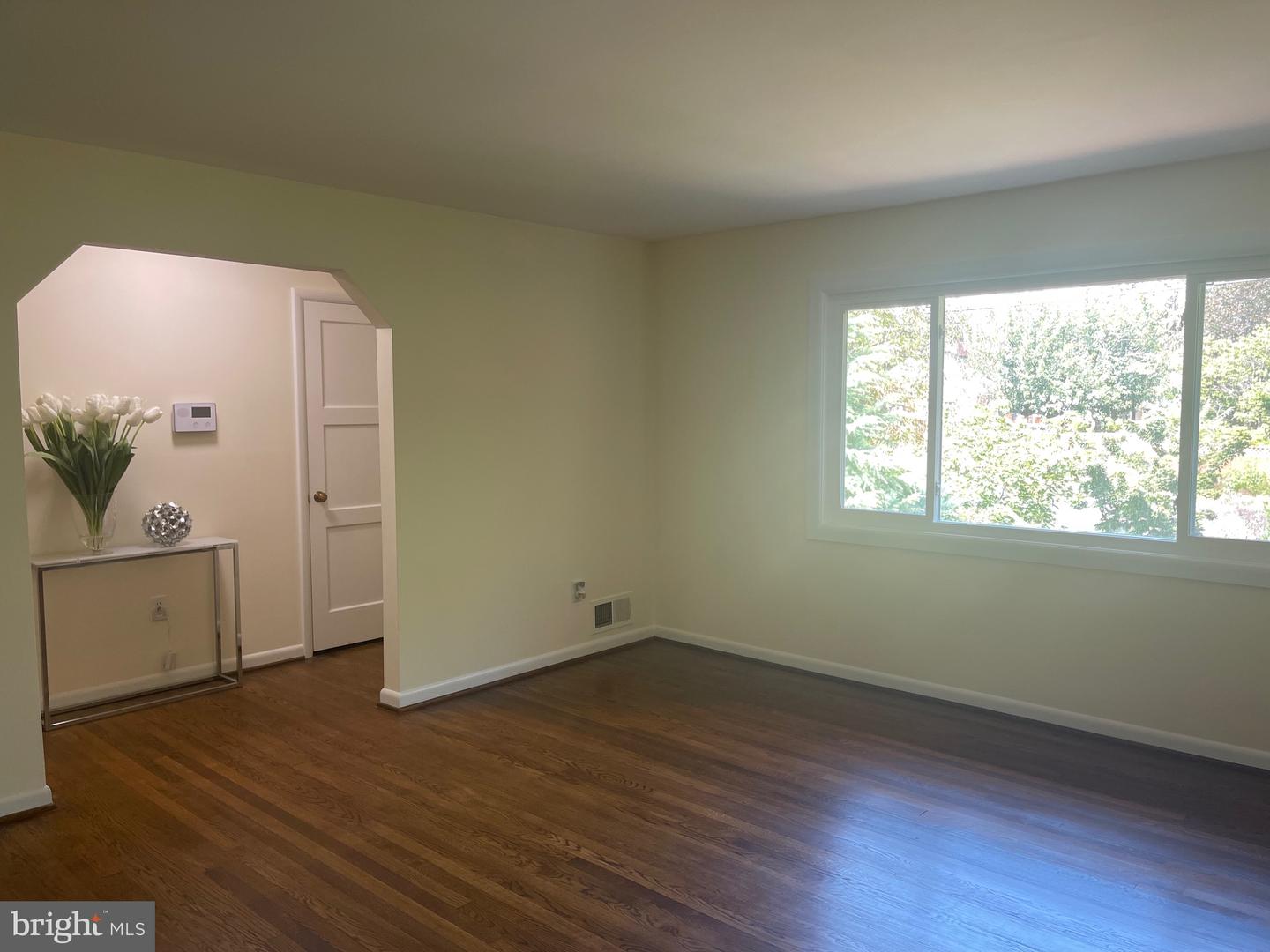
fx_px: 917
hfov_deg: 69.4
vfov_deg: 54.9
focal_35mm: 25
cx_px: 635
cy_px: 476
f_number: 1.6
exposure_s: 1/60
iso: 80
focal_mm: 5.1
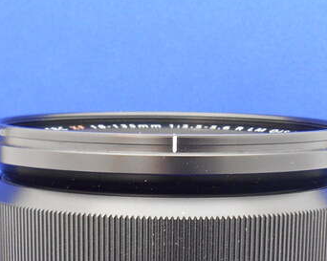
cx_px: 159
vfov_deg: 12.3
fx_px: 1160
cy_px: 386
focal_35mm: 120
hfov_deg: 16.0
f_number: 3.7
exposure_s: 1
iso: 80
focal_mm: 6.3
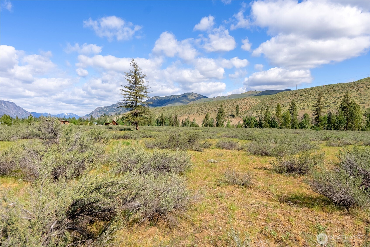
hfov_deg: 73.7
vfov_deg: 53.2
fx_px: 247
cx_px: 185
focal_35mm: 24
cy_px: 124
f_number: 5.6
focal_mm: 24
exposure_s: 1/6400
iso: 100
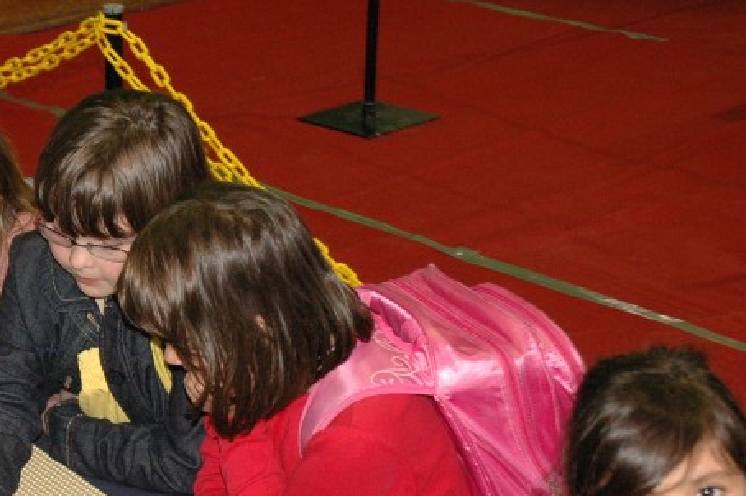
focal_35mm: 115
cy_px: 456
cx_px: 10
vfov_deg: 11.8
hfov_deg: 17.4
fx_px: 2381
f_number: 5.6
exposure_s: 1/25
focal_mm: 34
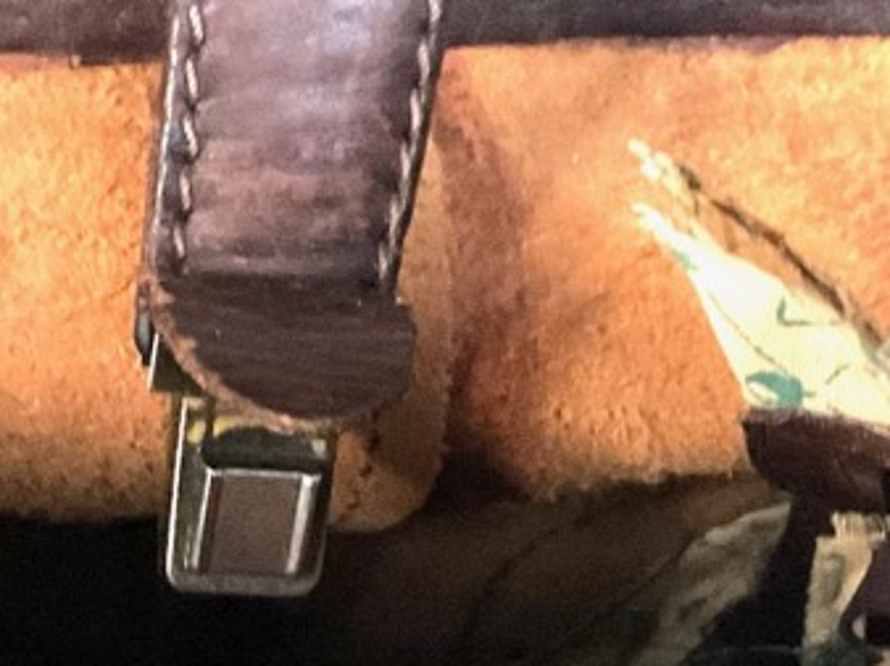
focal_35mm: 103
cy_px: 513
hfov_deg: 19.0
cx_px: 300
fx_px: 2646
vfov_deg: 14.3
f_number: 1.8
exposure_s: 1/20
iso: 500
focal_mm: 3
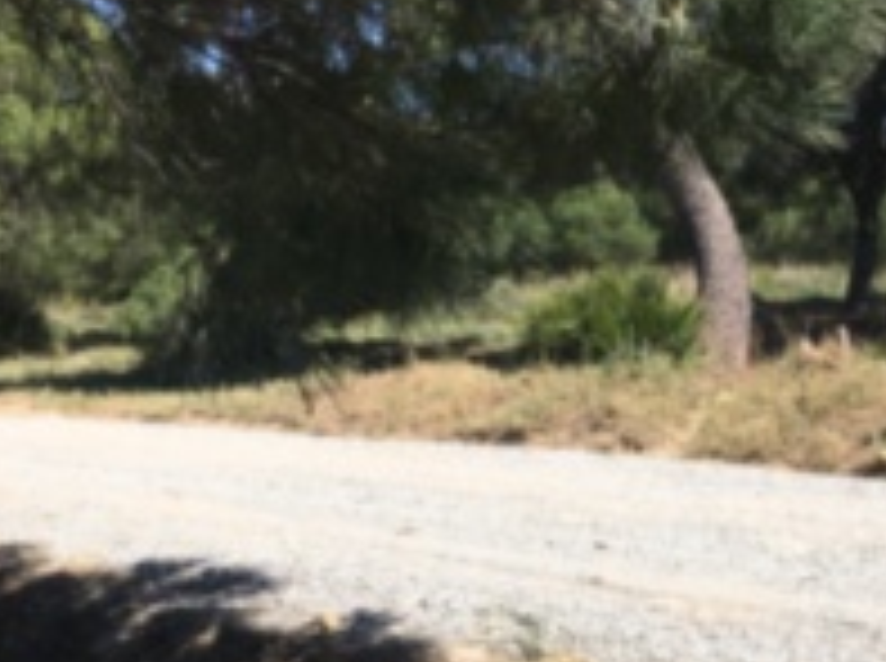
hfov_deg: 31.8
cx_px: 720
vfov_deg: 24.7
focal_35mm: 59
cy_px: 387
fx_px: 1507
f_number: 2.2
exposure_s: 1/1603
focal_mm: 4.15
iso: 25
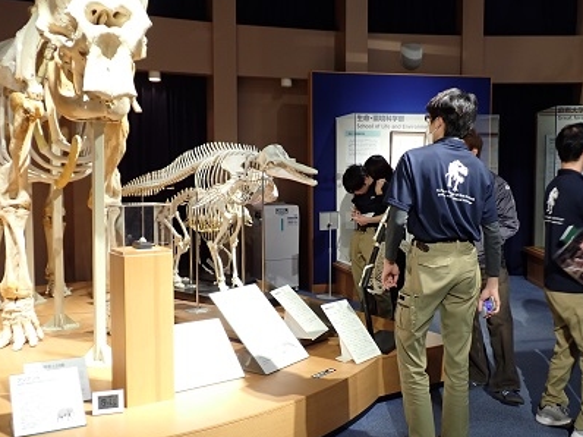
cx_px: 289
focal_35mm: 38
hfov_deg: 49.0
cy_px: 227
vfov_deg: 37.7
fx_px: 640
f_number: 2.5
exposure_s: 1/40
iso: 250
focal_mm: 6.37
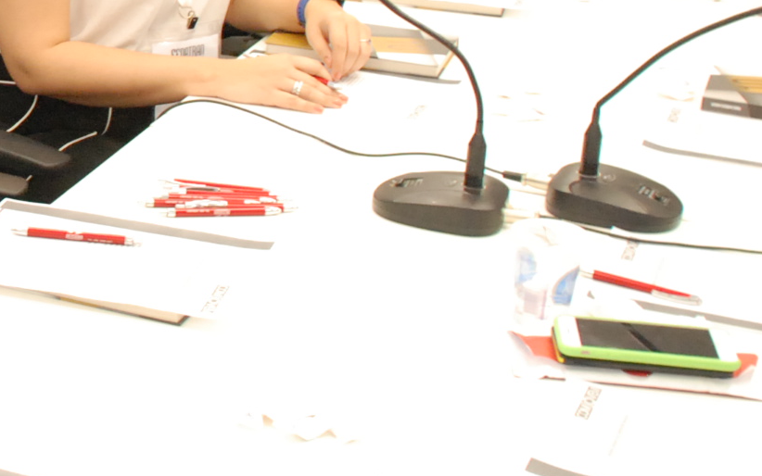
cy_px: -72
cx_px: -176
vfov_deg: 11.9
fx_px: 2243
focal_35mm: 108
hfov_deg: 18.2
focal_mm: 20
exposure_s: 1/40
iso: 1000
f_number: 4.5
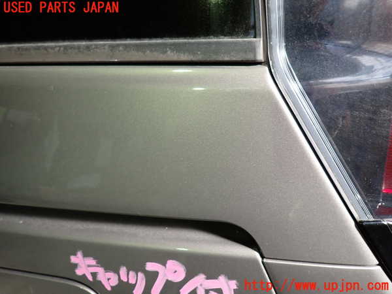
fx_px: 283
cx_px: 196
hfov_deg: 69.4
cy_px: 147
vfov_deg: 54.9
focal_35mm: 25
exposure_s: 1/60
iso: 200
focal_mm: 4.5
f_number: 2
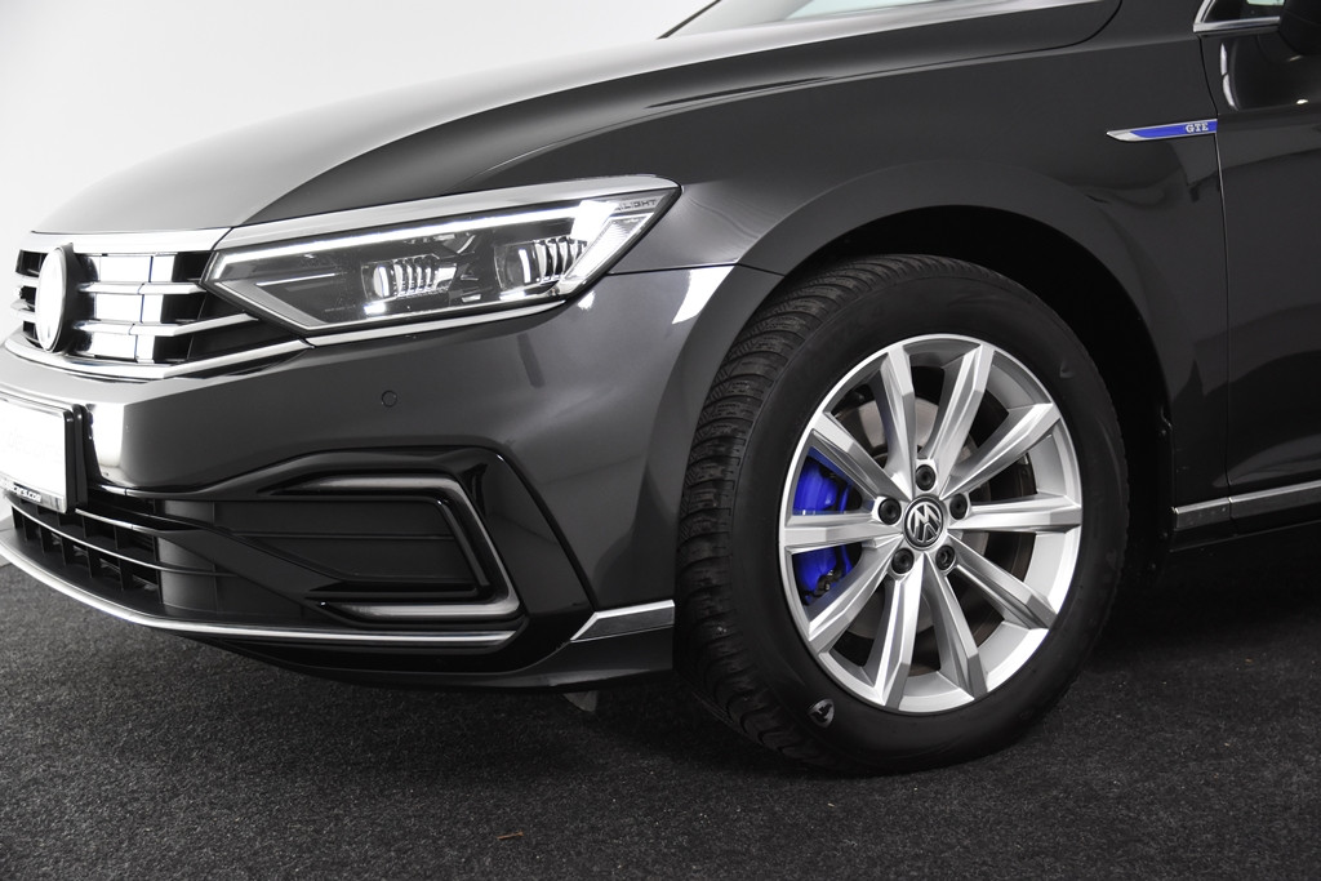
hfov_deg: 35.0
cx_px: 660
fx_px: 2092
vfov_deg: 23.8
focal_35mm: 57
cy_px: 440
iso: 1600
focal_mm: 38
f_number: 4.5
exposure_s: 1/80
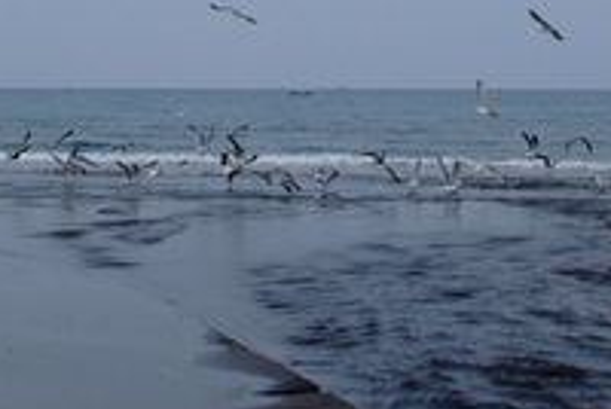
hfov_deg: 19.4
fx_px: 1785
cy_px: 76
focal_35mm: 105
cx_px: 347
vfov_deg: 13.0
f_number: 9.5
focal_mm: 20
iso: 200
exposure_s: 1/350
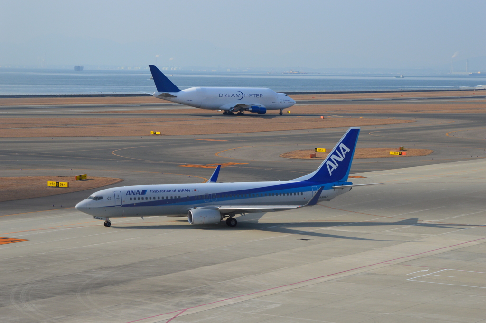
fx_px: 1416
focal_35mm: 105
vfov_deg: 13.0
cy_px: 162
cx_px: 243
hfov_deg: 19.5
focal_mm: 70
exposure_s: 1/500
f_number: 11
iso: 400
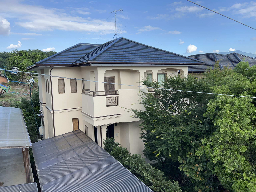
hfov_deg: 67.3
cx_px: 128
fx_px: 192
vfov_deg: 53.1
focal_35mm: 26
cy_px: 96
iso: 50
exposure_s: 1/1488
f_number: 1.5
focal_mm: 5.7
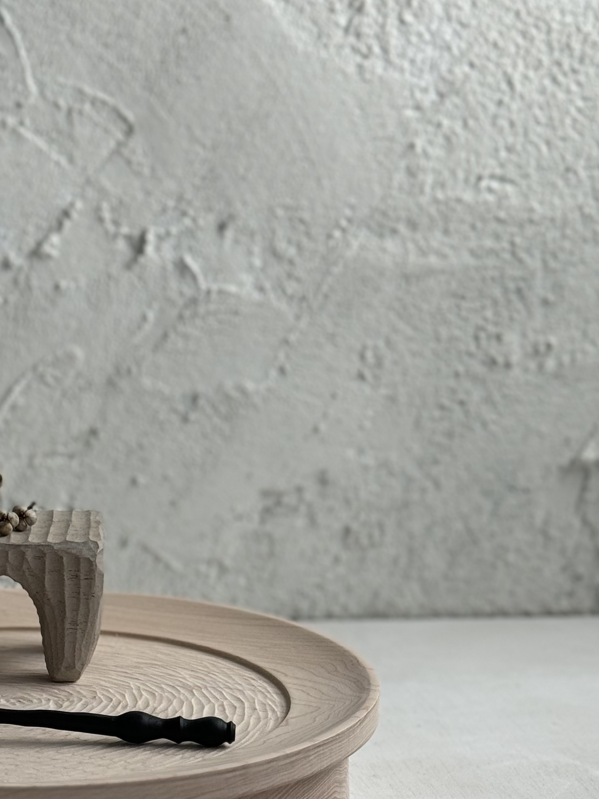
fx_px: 2261
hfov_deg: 14.8
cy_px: 668
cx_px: -9
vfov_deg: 19.8
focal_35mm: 98
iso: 100
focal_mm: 6.76
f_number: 1.78
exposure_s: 1/74
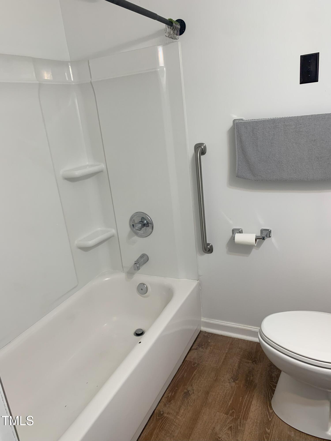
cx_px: 166
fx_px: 331
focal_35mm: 26
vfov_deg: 67.3
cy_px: 220
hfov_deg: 53.1
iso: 80
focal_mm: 4.25
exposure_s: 1/120
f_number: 1.8
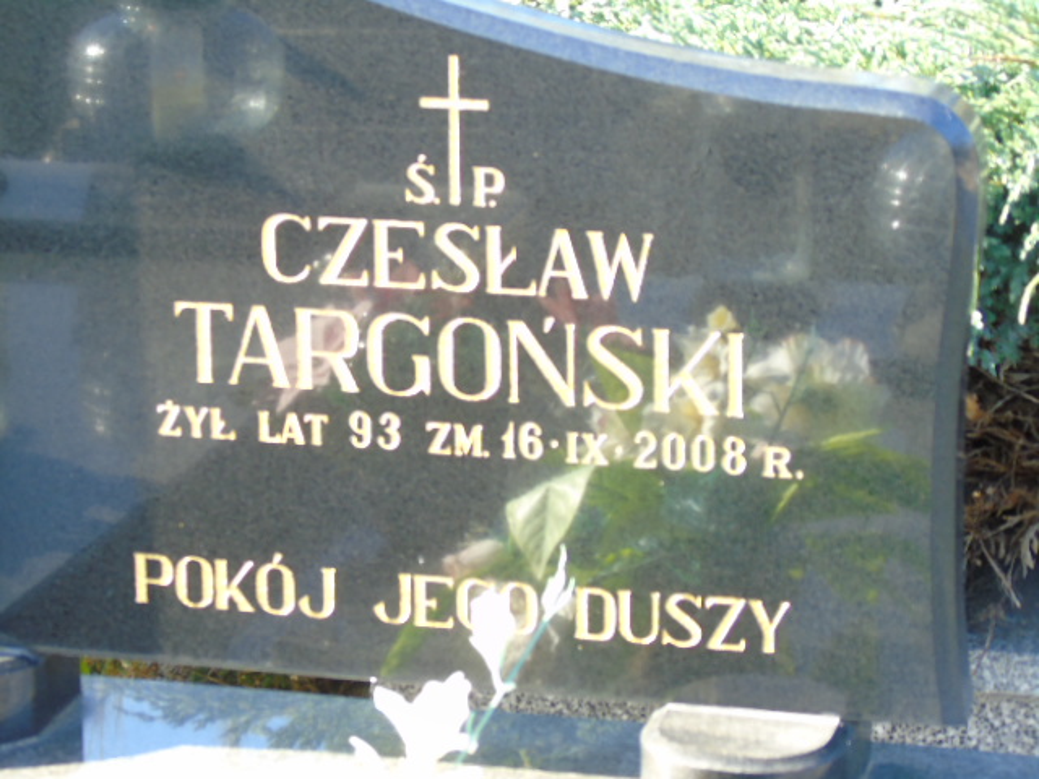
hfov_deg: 15.9
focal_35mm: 124
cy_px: 390
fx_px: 3722
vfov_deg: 12.0
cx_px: 520
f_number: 4.6
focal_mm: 22
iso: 200
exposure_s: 1/60
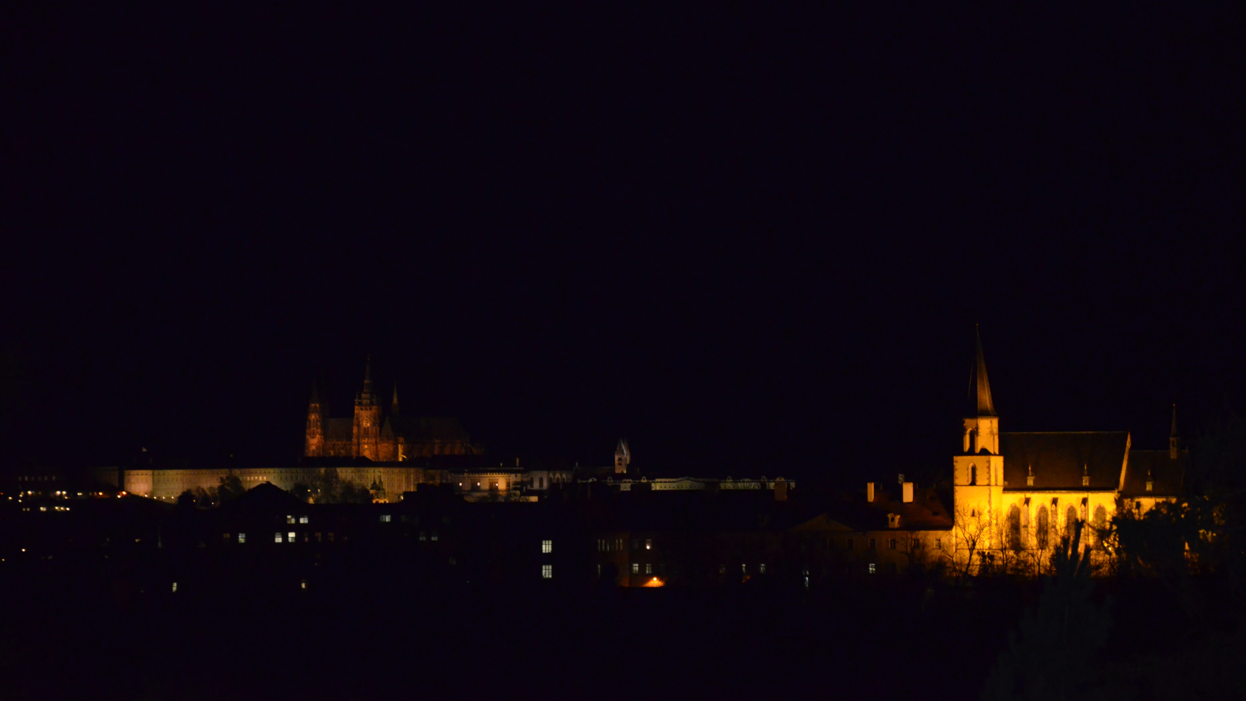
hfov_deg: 13.0
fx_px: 5469
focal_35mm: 166
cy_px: 338
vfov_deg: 7.3
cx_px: 625
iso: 3200
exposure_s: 1/60
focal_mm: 105
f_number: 5.6
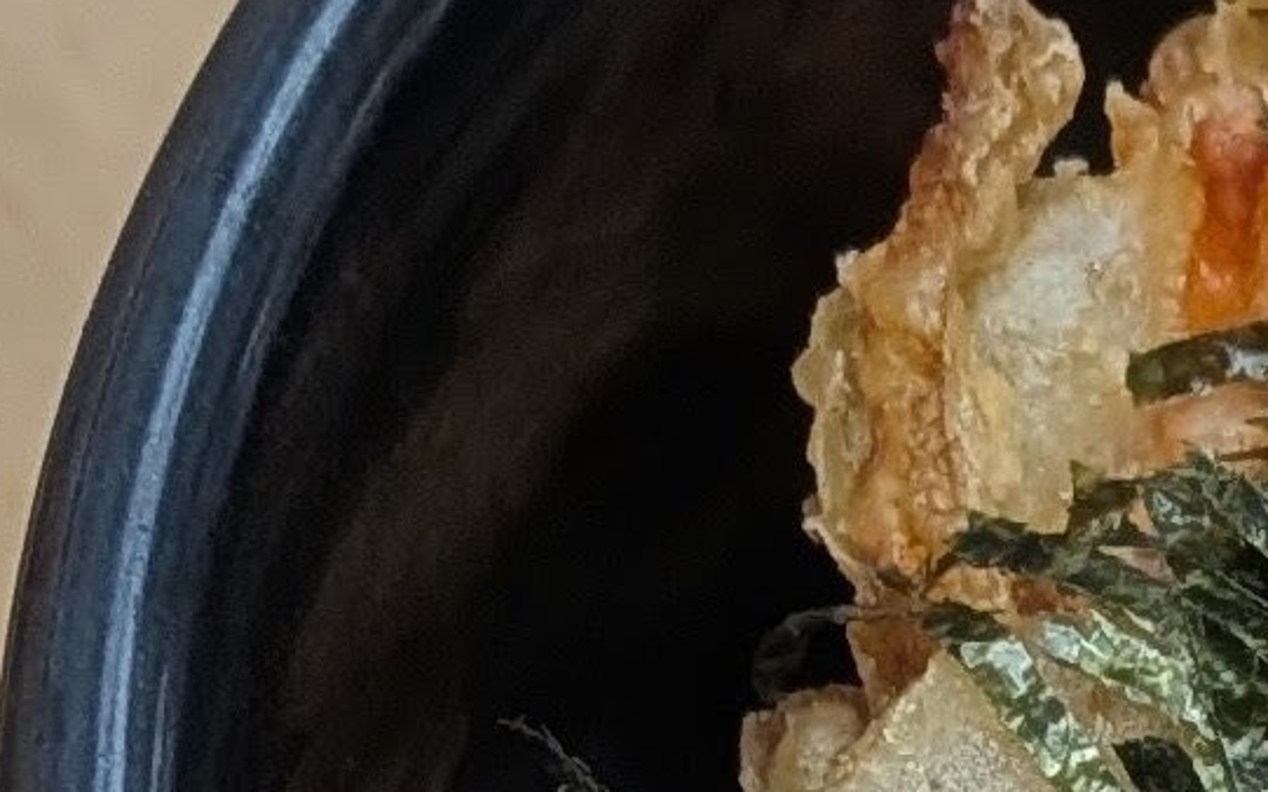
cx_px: 2358
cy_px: 1160
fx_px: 4872
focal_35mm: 141
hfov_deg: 13.2
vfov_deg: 9.1
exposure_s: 1/120
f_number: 1.7
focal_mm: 4.53
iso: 266
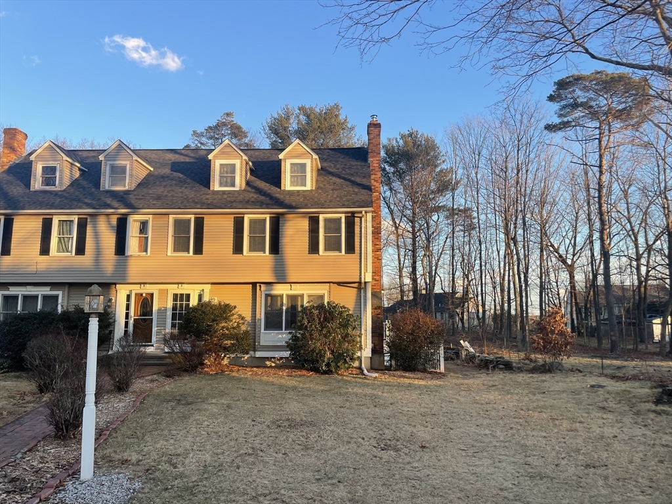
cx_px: 336
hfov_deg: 67.3
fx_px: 505
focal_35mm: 26
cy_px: 252
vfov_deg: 53.1
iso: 32
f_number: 1.6
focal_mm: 4.2
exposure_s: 1/463
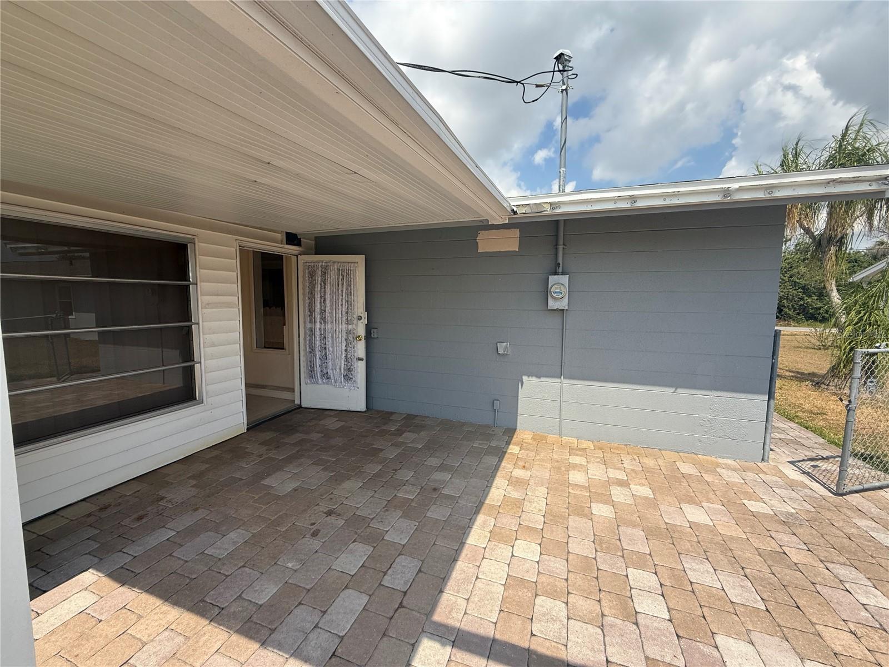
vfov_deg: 85.7
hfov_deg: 102.1
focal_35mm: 14
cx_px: 444
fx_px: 360
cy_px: 334
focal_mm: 2.22
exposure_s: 1/1399
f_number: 2.2
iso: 50
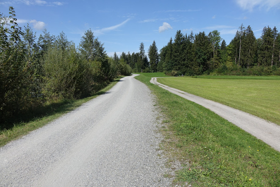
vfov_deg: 53.1
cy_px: 94
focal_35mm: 24
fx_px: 187
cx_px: 140
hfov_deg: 73.8
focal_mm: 8.8
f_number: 5
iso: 125
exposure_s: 1/800
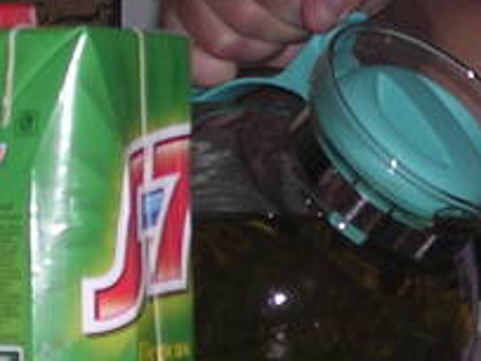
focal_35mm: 263
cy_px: 182
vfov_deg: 5.7
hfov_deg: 7.3
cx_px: 884
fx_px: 3654
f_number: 3.6
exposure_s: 1/60.1
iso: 128
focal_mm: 10.2
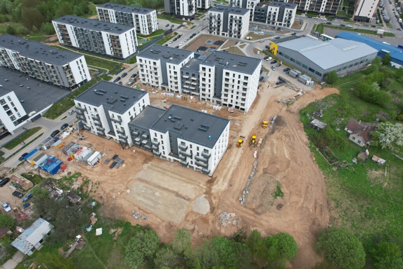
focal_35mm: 22
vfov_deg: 57.2
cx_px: 202
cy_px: 134
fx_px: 246
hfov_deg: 78.6
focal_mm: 8.38
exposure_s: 1/1000
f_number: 2.8
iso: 100
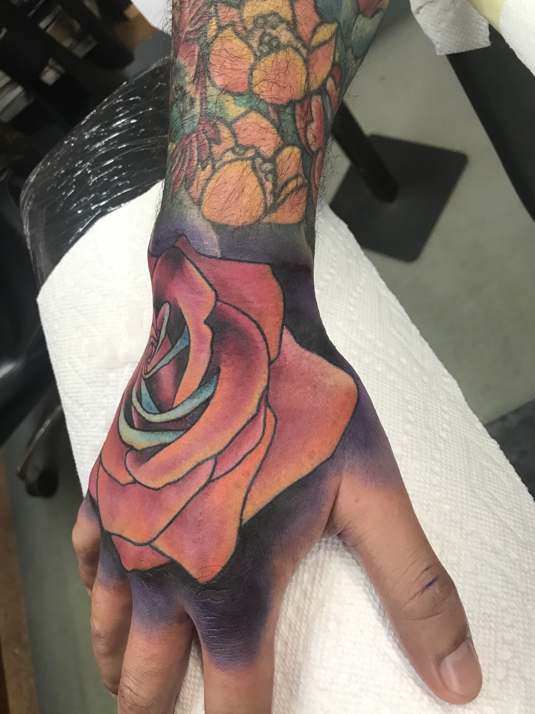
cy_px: 360
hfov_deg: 48.2
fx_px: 598
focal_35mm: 29
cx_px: 265
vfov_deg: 61.7
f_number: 1.8
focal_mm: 3.99
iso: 40
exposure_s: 1/30
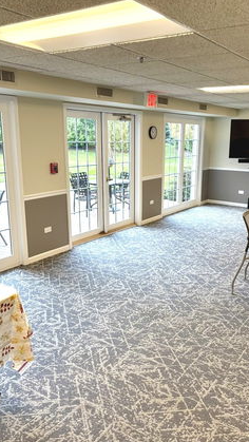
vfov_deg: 62.6
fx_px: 364
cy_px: 221
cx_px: 154
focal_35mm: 31
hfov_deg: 37.6
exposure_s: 1/150
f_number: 1.6
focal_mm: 5.96
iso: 125
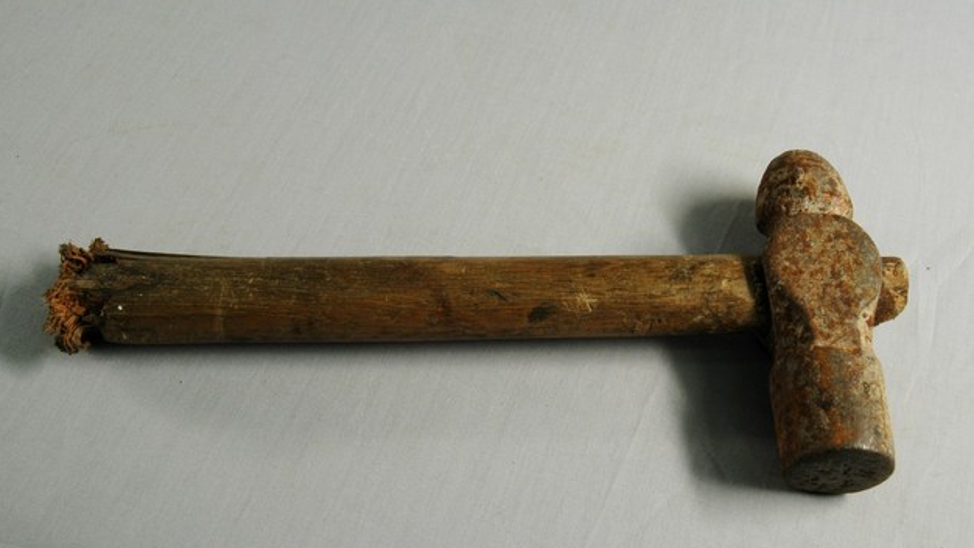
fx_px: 1202
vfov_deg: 25.7
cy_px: 290
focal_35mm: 47
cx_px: 481
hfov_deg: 44.1
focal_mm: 29
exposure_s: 1/8
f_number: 10
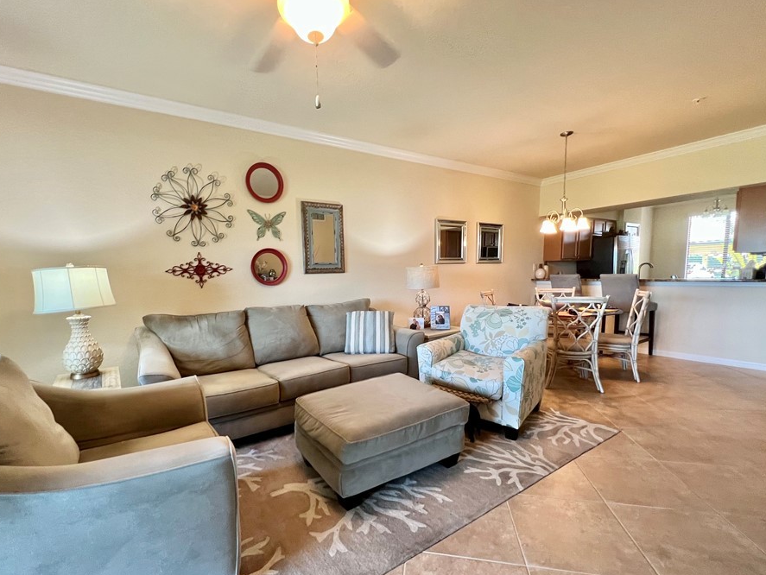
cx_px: 360
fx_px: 332
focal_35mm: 15
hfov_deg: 98.0
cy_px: 315
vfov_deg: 81.6
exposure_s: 1/60
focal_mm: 1.57
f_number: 1.8
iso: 200
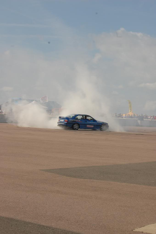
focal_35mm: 82
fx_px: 538
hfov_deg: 16.5
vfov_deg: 24.6
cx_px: 78
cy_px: 117
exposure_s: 1/250
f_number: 10
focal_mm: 55
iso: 200
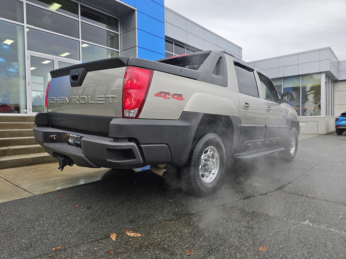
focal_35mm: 23
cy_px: 130
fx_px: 230
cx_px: 173
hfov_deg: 73.9
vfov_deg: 58.9
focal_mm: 6.3
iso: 32
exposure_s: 1/207
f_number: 1.7
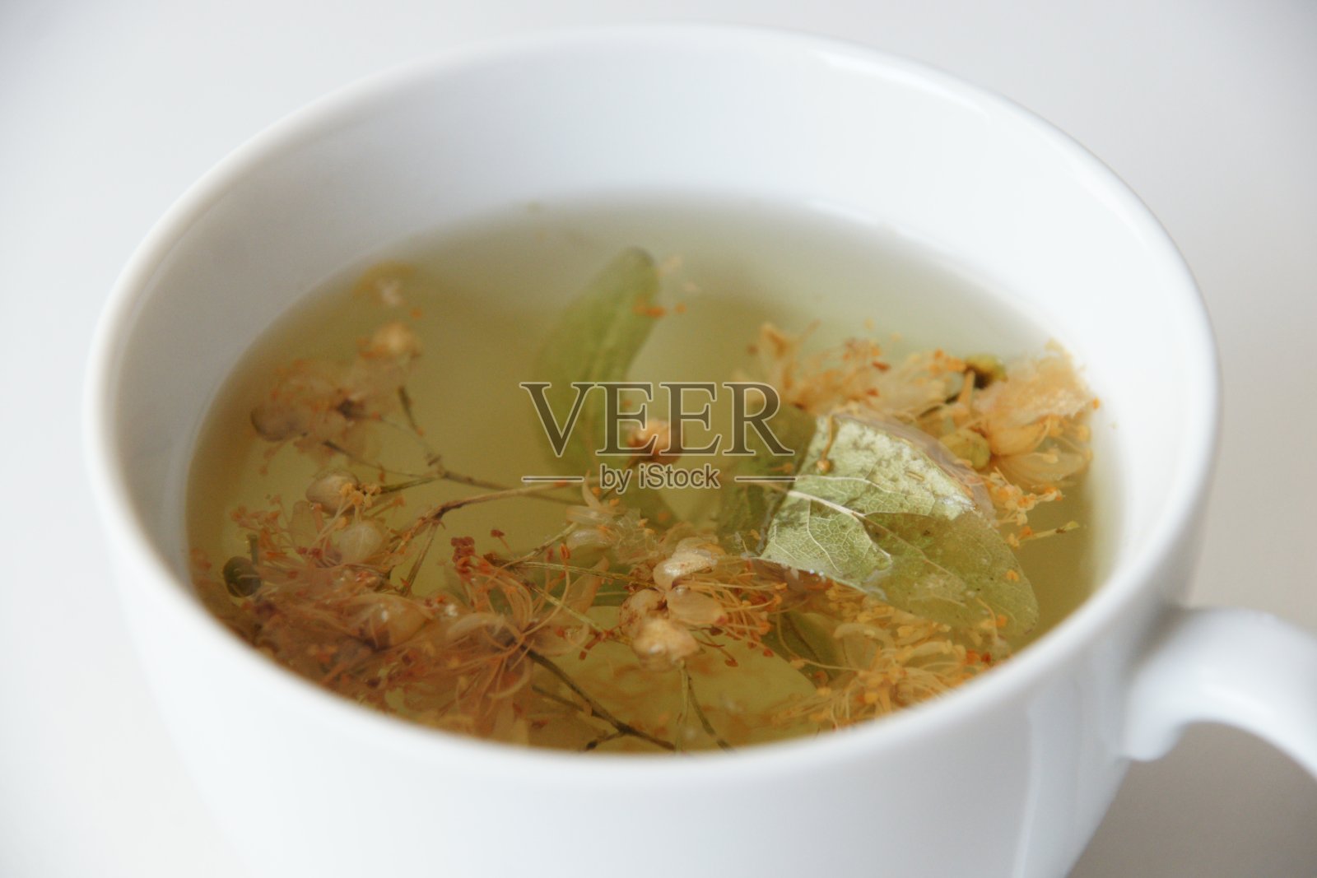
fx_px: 5762
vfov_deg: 8.7
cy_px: 439
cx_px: 658
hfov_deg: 13.0
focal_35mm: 158
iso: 800
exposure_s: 1/125
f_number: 5.6
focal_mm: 105
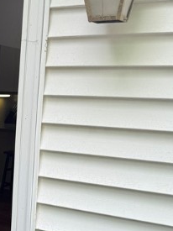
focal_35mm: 67
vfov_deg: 28.8
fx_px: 447
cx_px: -62
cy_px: 155
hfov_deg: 19.8
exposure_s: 1/518
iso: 80
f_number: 1.78
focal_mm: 6.76
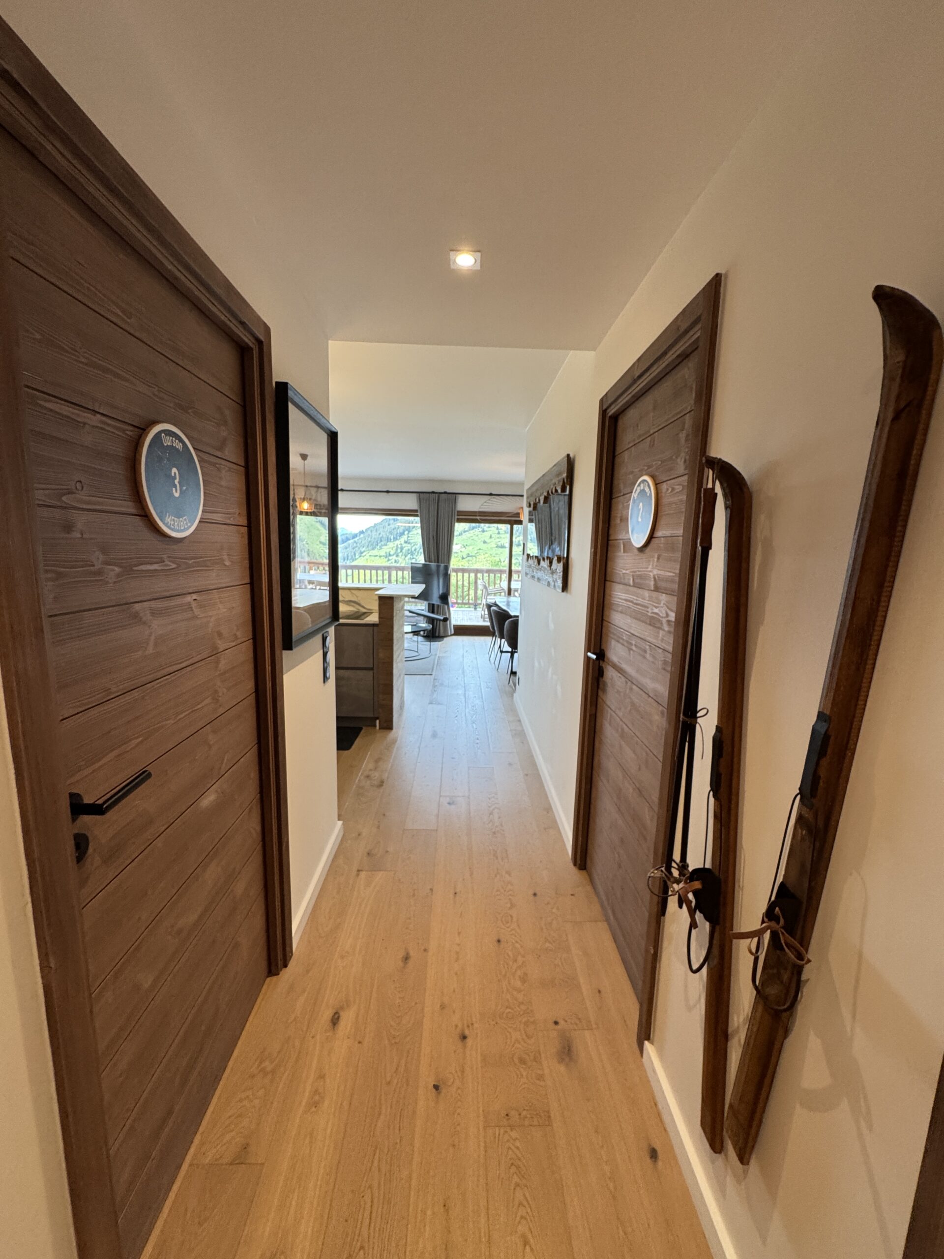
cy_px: 630
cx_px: 472
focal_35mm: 14
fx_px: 509
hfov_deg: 85.7
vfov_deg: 102.1
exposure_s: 1/100
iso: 250
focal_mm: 2.22
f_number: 2.2
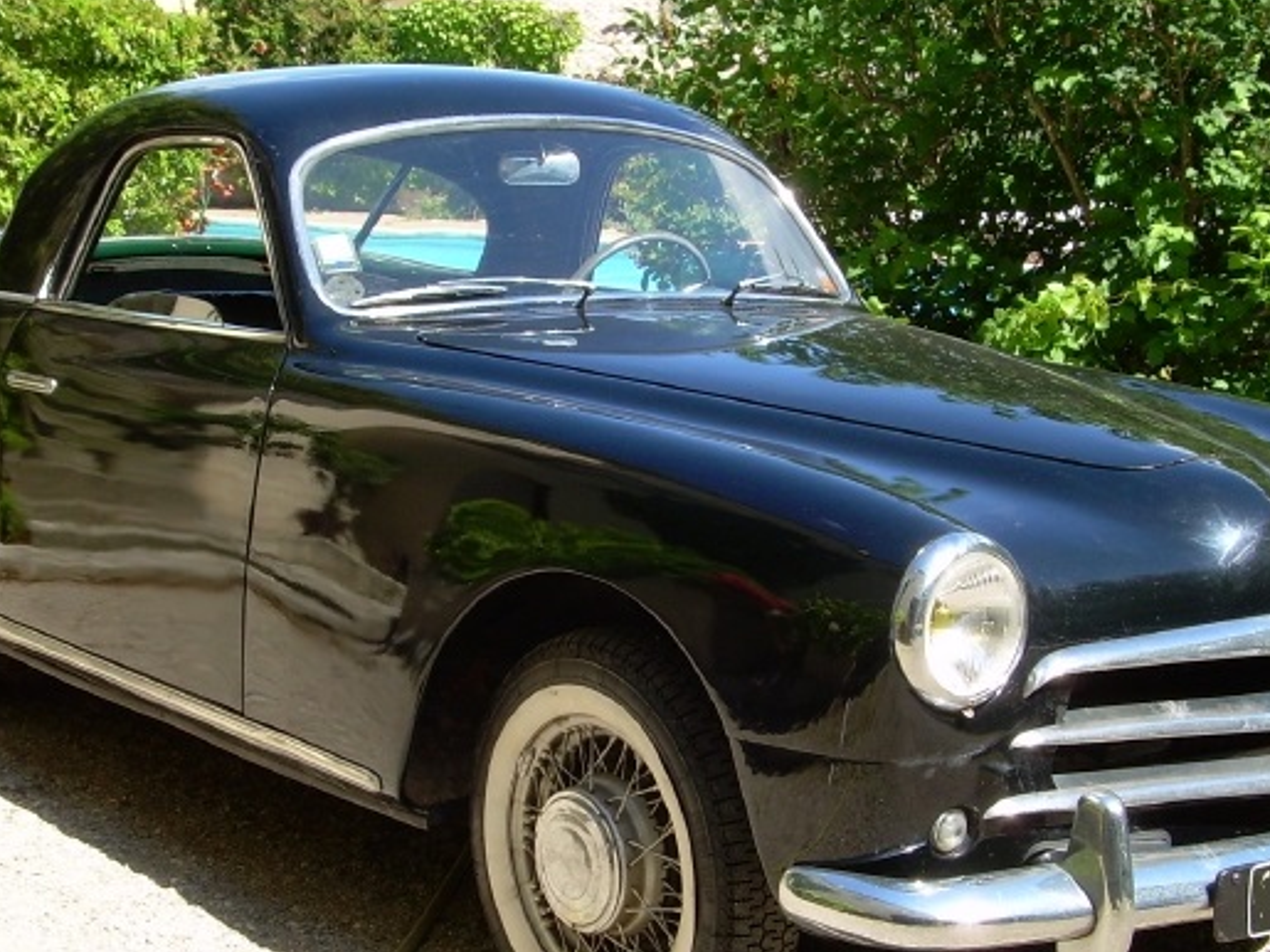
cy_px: 471
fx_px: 2678
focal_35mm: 73
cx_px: 658
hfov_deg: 26.7
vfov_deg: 20.2
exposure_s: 1/162
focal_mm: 7.7
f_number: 5
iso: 50
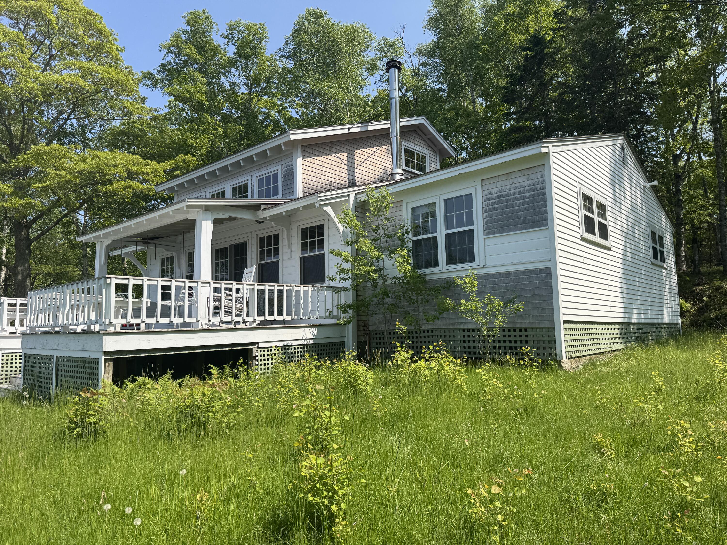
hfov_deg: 71.6
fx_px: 504
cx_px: 364
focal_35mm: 24
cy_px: 272
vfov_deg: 56.8
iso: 80
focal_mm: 6.76
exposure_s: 1/3096
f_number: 1.78
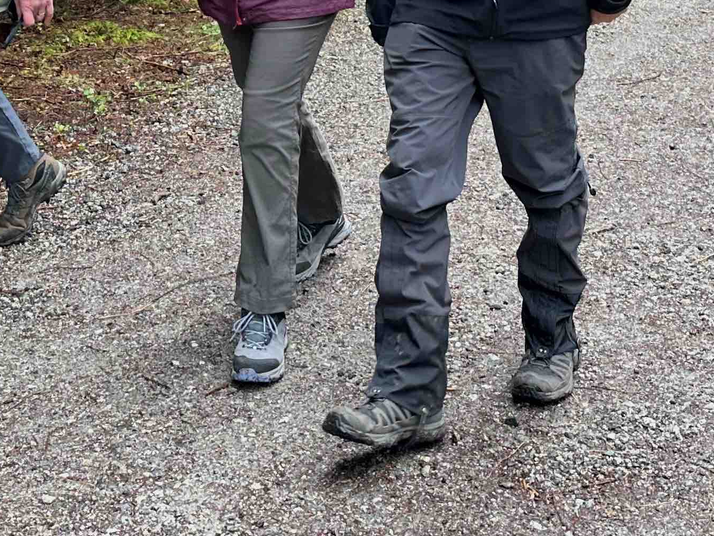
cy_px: -225
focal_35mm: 72
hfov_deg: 27.0
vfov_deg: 18.5
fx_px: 1485
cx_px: 326
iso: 64
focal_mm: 6.86
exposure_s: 1/121
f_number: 1.78
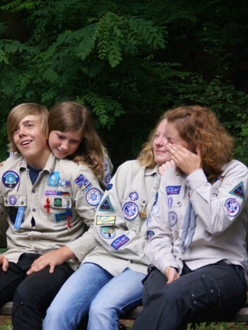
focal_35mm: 152
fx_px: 1451
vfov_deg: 13.0
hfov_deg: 9.8
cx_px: 114
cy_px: 165
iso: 640
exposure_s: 1/250
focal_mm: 70
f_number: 5.6
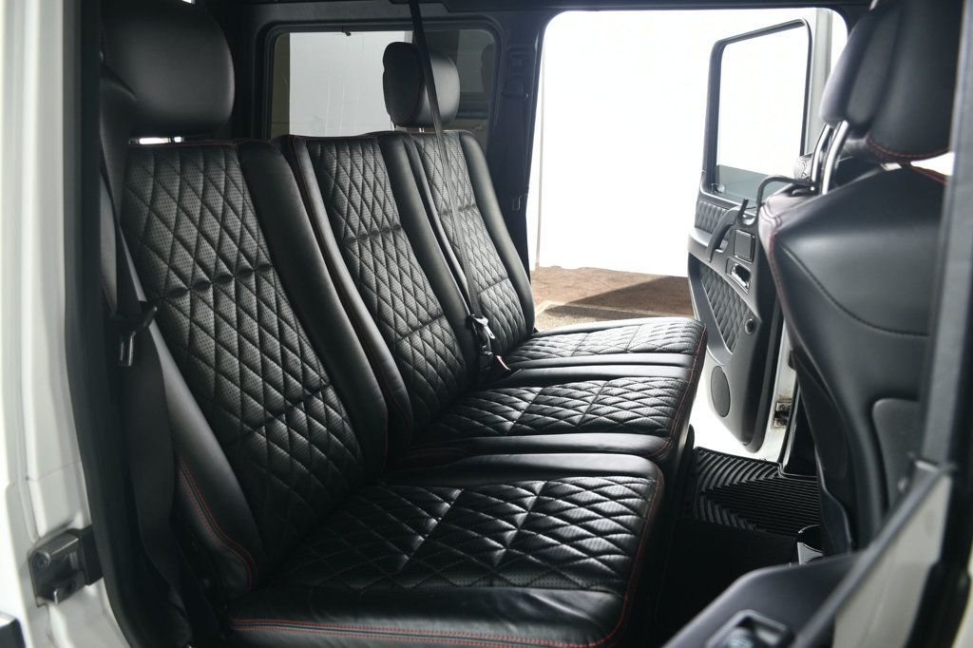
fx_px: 729
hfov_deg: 67.4
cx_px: 486
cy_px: 324
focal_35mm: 27
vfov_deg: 47.9
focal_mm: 18
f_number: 4
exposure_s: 1/160
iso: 100
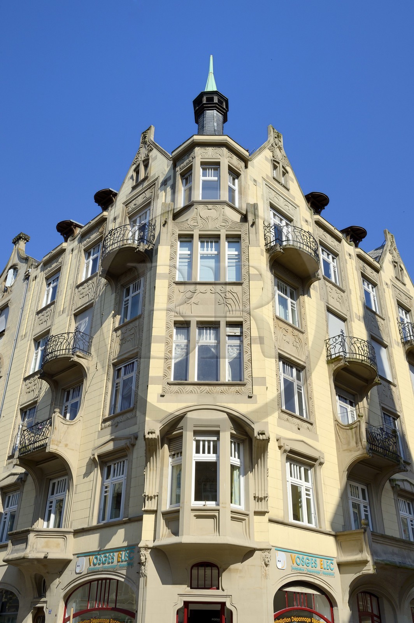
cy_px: 312
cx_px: 207
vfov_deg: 58.8
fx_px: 553
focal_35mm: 32
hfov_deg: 41.0
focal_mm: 32
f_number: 14
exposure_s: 1/250
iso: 200
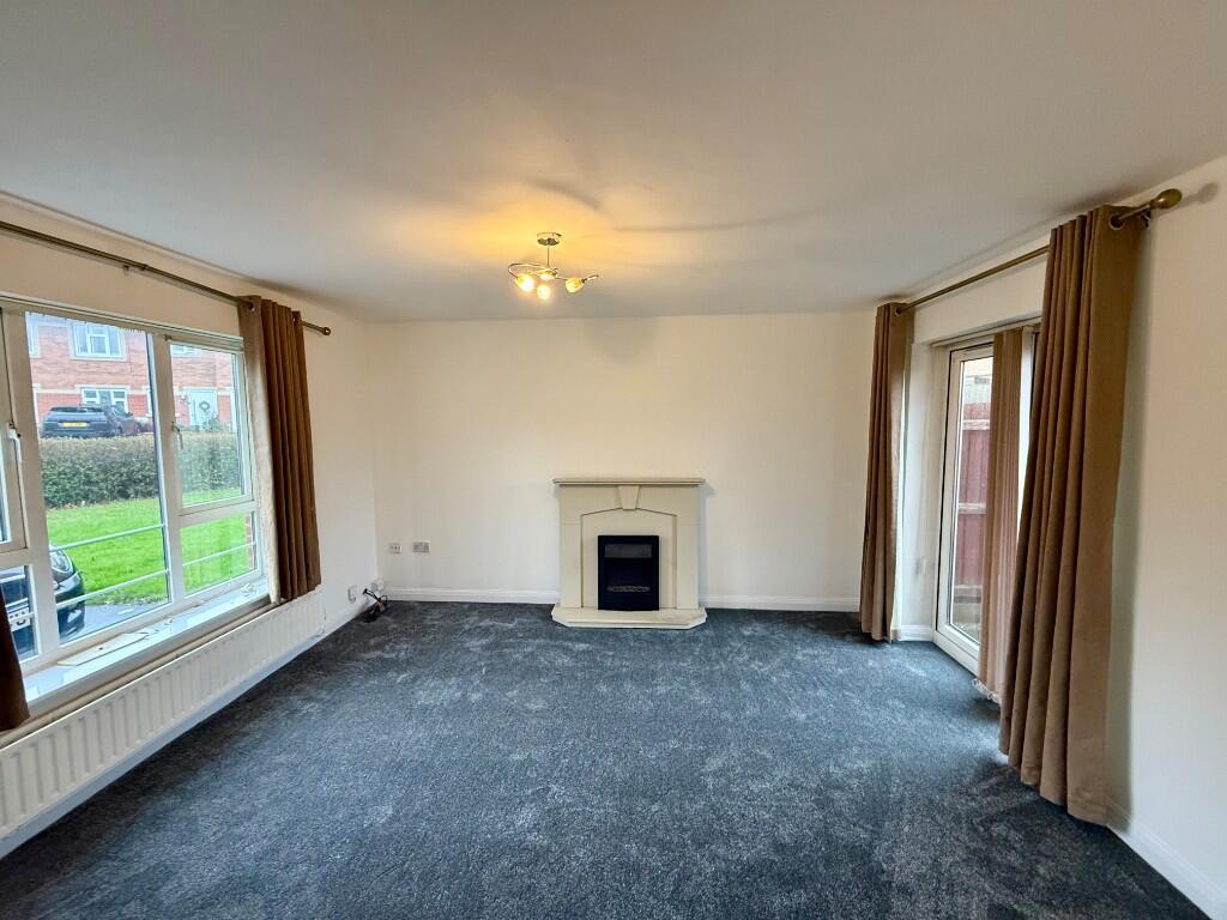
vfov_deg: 85.7
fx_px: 496
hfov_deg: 102.1
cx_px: 614
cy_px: 460
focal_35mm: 14
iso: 320
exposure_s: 1/50
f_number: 2.2
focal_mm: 2.22
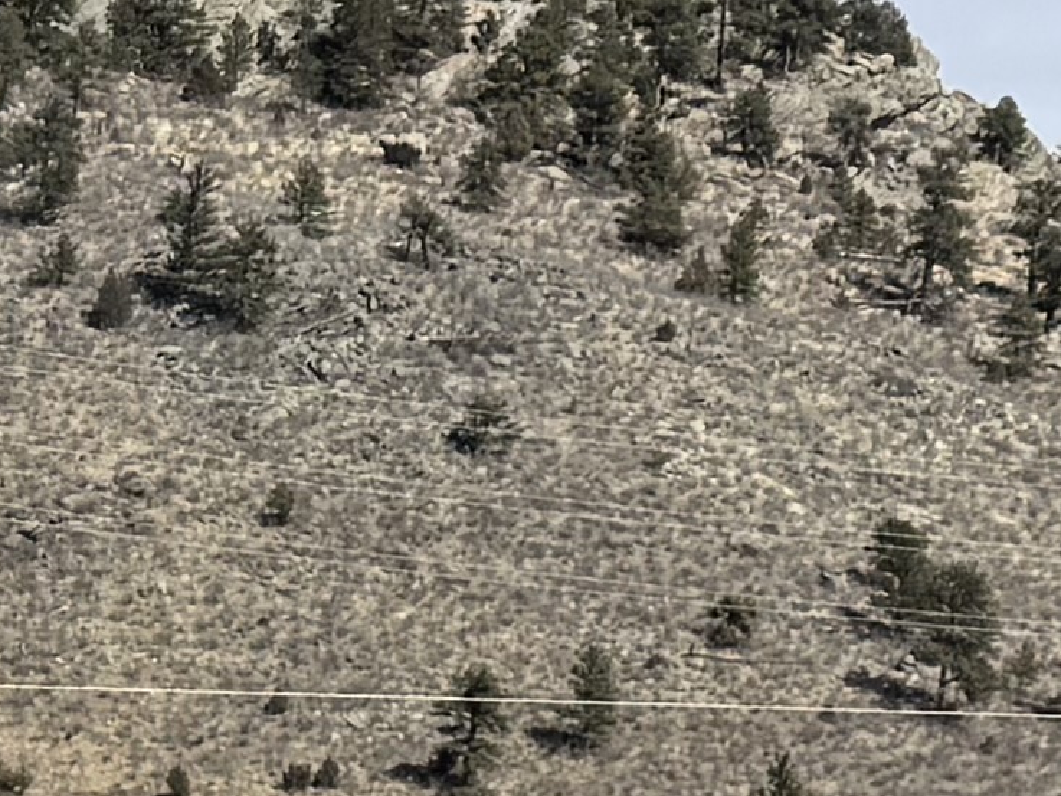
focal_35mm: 186
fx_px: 5702
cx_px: -1265
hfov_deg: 9.7
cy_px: 2068
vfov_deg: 7.4
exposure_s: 1/4673
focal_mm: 6.76
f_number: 1.78
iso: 80
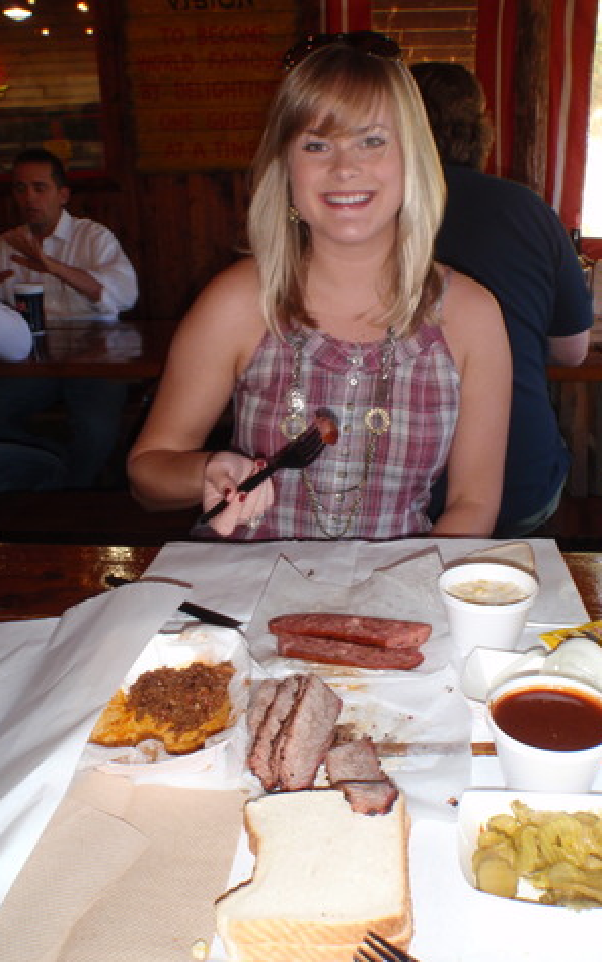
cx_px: 343
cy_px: 482
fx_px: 787
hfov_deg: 41.8
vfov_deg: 62.9
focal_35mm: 30
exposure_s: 1/30
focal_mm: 5
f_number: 3.5
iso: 100
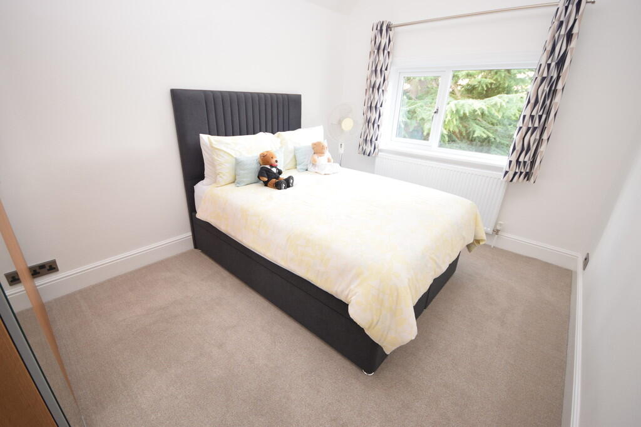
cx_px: 320
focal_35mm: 15
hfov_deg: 100.4
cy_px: 214
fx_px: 267
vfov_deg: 77.3
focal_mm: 10
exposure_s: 1/60
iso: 800
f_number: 4
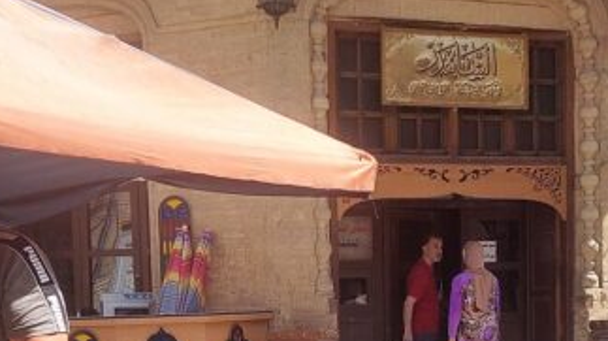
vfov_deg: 14.0
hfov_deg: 25.6
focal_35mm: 83
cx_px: 341
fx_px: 1337
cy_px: 430
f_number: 1.8
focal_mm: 5.23
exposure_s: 1/797
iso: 40
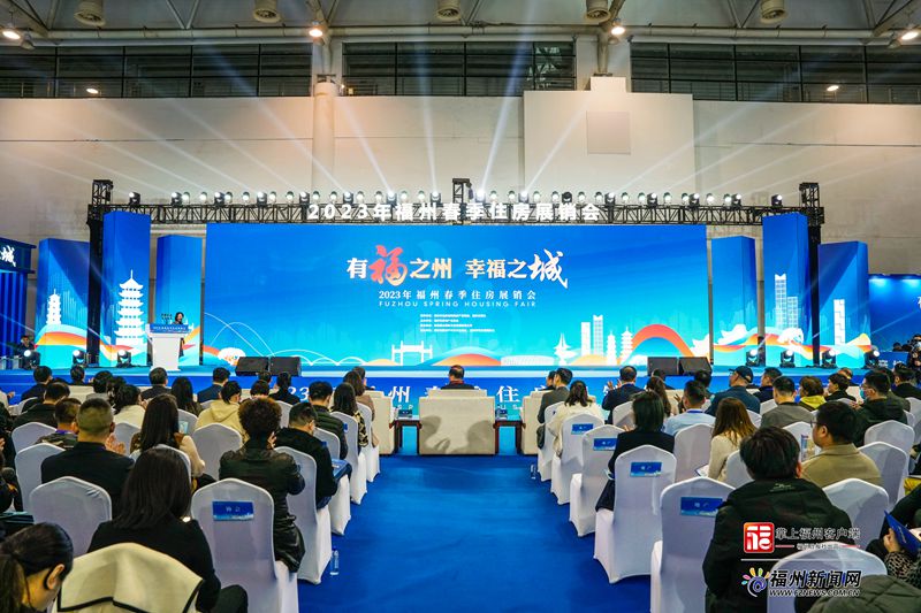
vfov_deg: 53.1
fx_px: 614
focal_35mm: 24
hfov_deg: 73.8
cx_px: 460
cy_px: 306
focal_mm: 24
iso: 800
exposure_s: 1/100
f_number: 5
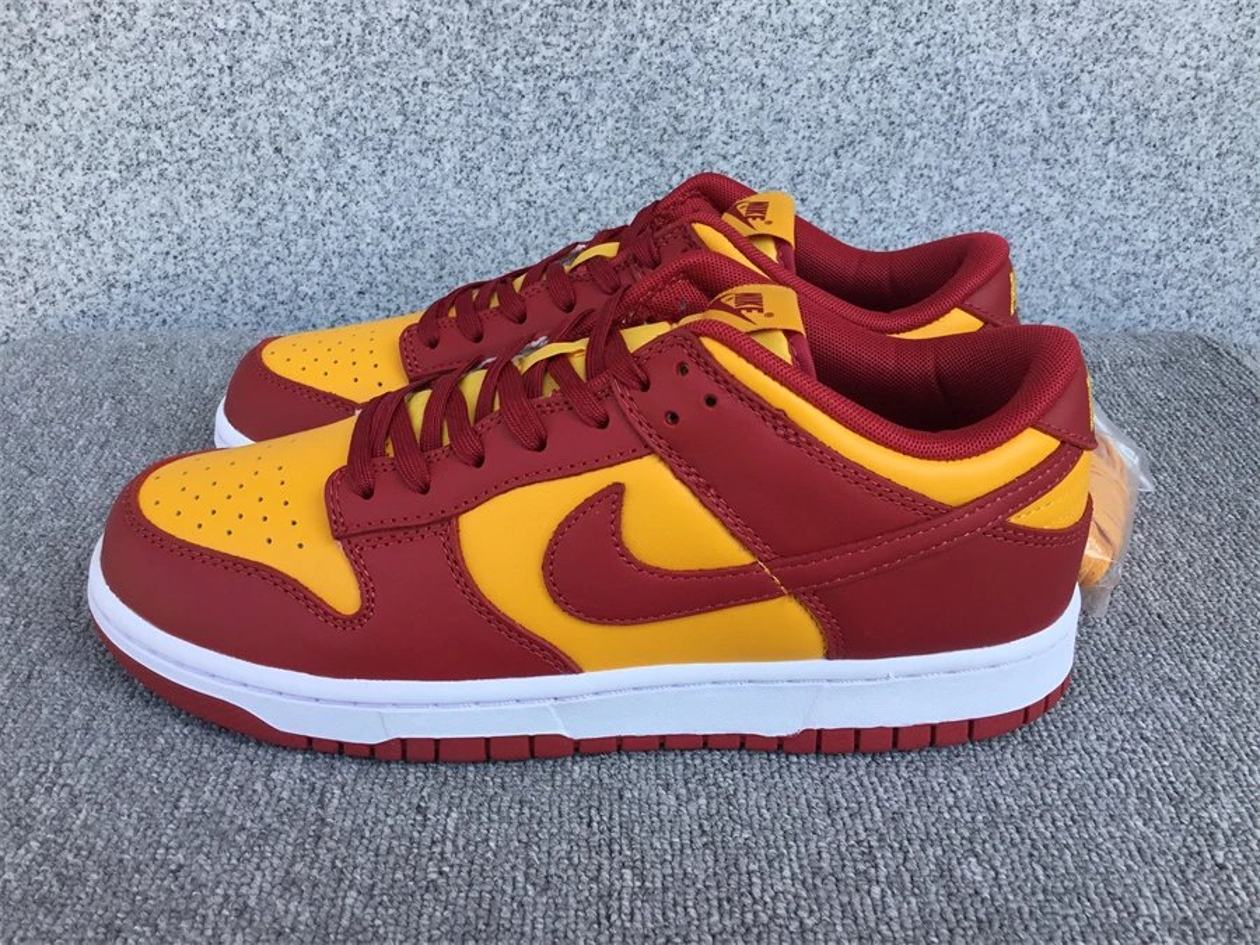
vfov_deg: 45.4
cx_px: 630
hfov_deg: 58.4
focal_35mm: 31
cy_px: 472
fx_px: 1128
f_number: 2.4
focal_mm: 3.3
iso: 25
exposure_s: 1/351
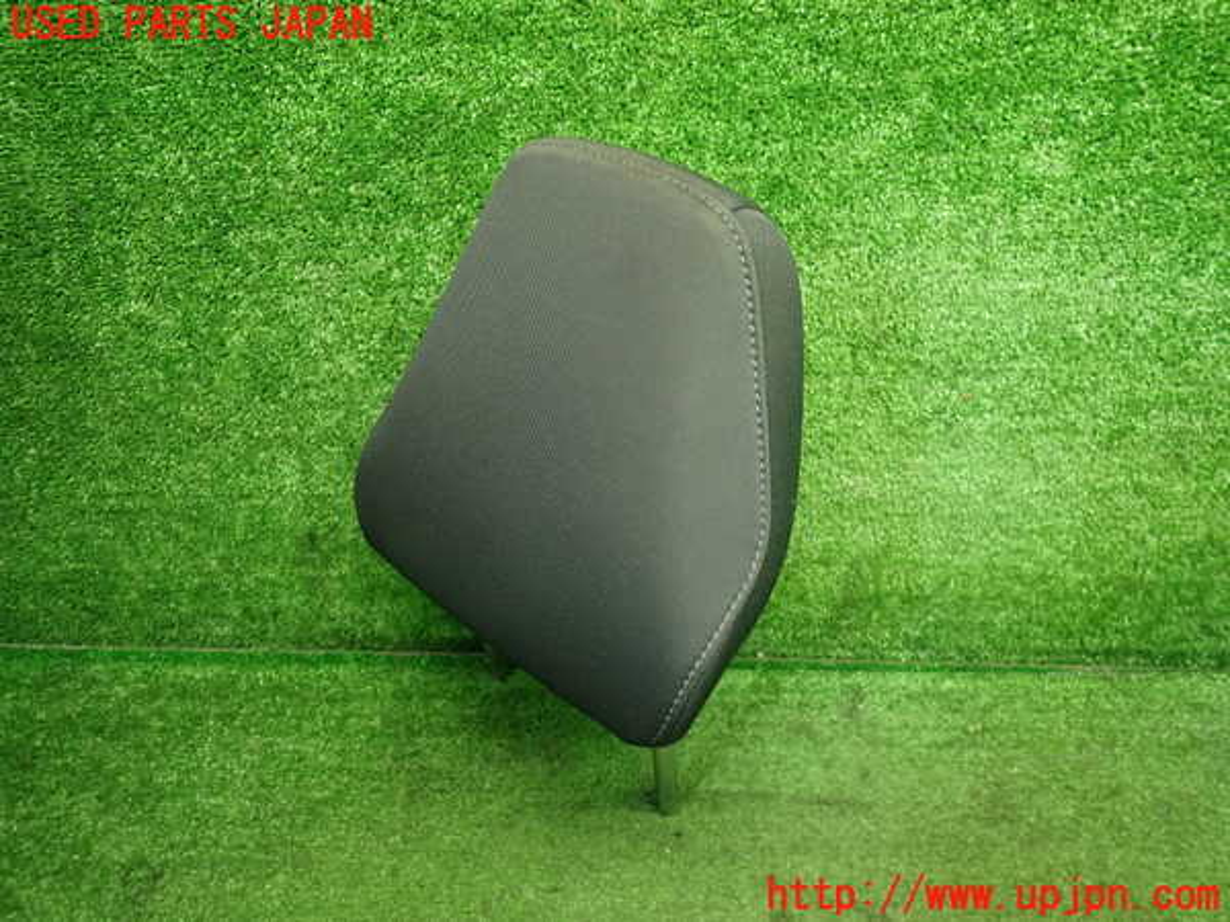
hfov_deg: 69.4
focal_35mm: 25
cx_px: 615
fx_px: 888
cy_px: 461
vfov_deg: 54.9
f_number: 2
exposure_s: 1/30
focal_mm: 4.5
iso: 250
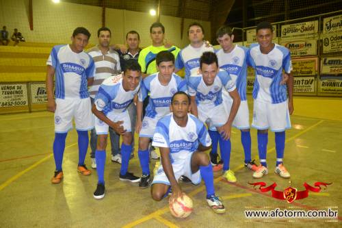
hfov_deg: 61.9
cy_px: 114
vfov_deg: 43.6
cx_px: 171
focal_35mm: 30
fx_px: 285
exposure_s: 1/60
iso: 2000
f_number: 3.5
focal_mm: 20
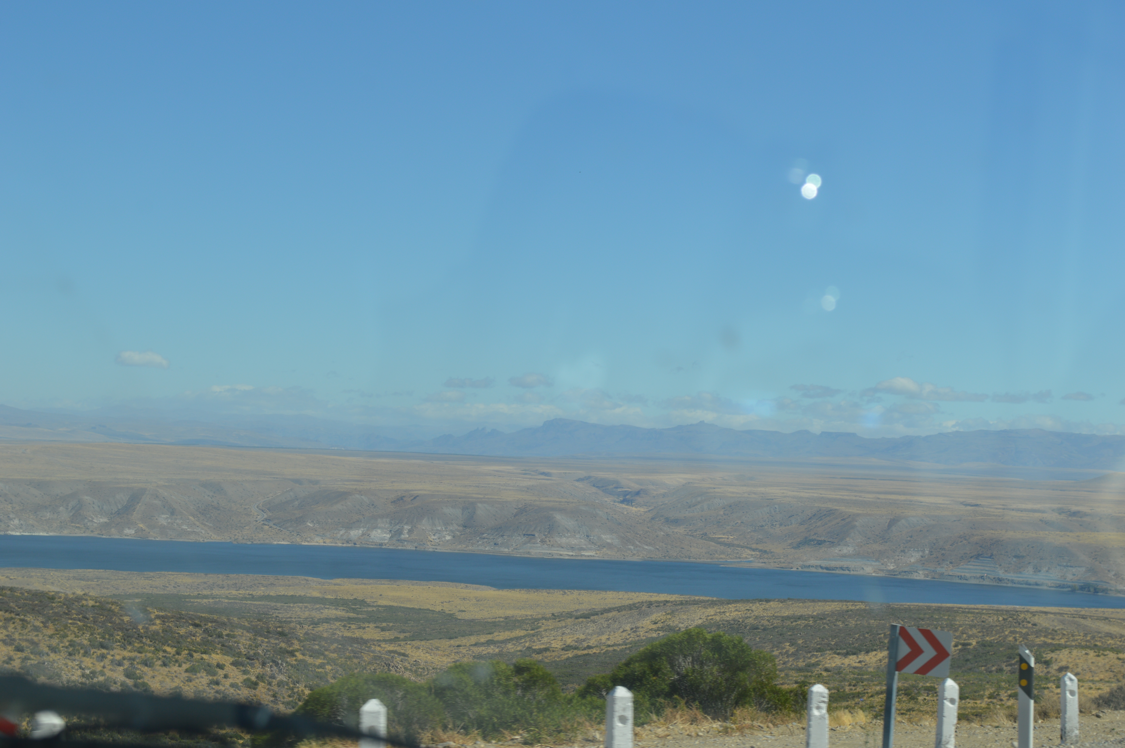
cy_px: 374
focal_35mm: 78
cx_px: 562
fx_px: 2435
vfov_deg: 17.5
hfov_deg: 26.0
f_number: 9
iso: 100
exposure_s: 1/320
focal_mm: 52
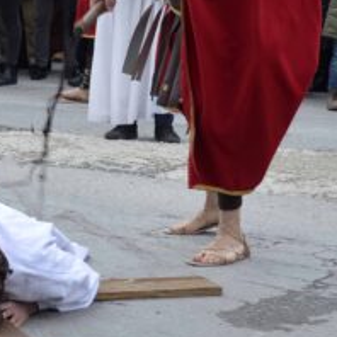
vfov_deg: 11.6
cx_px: -82
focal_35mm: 150
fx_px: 1648
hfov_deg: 11.4
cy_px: 20
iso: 200
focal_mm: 31
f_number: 6.7
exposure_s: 1/180
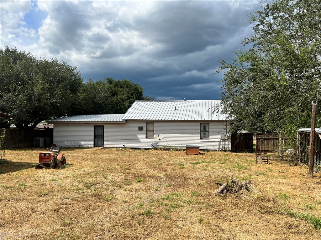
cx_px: 160
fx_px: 241
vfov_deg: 53.1
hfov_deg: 67.3
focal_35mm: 26
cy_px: 120
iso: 50
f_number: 1.6
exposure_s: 1/5076
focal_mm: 5.1
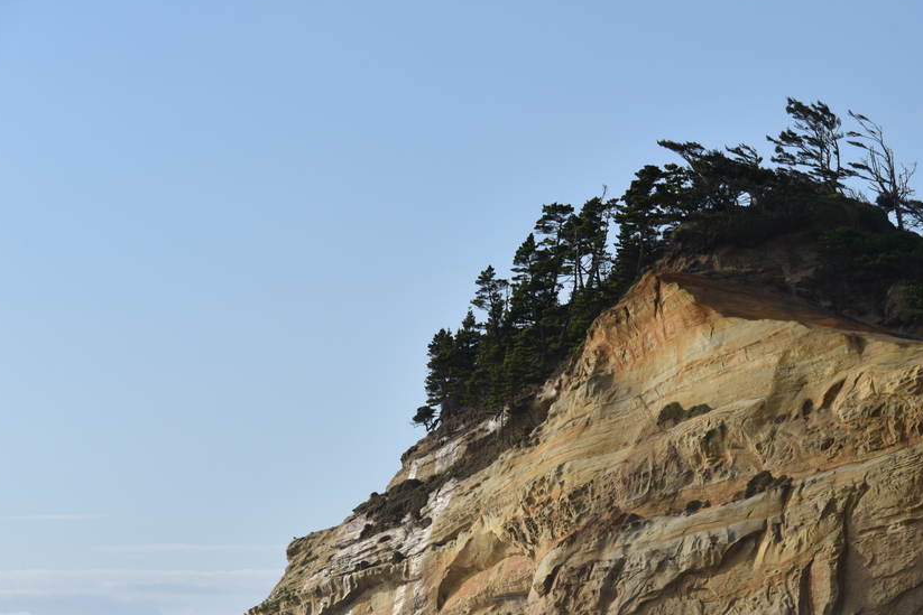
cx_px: 683
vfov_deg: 9.6
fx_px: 3667
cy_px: 466
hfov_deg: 14.3
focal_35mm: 143
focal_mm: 92
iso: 100
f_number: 9
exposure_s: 1/320
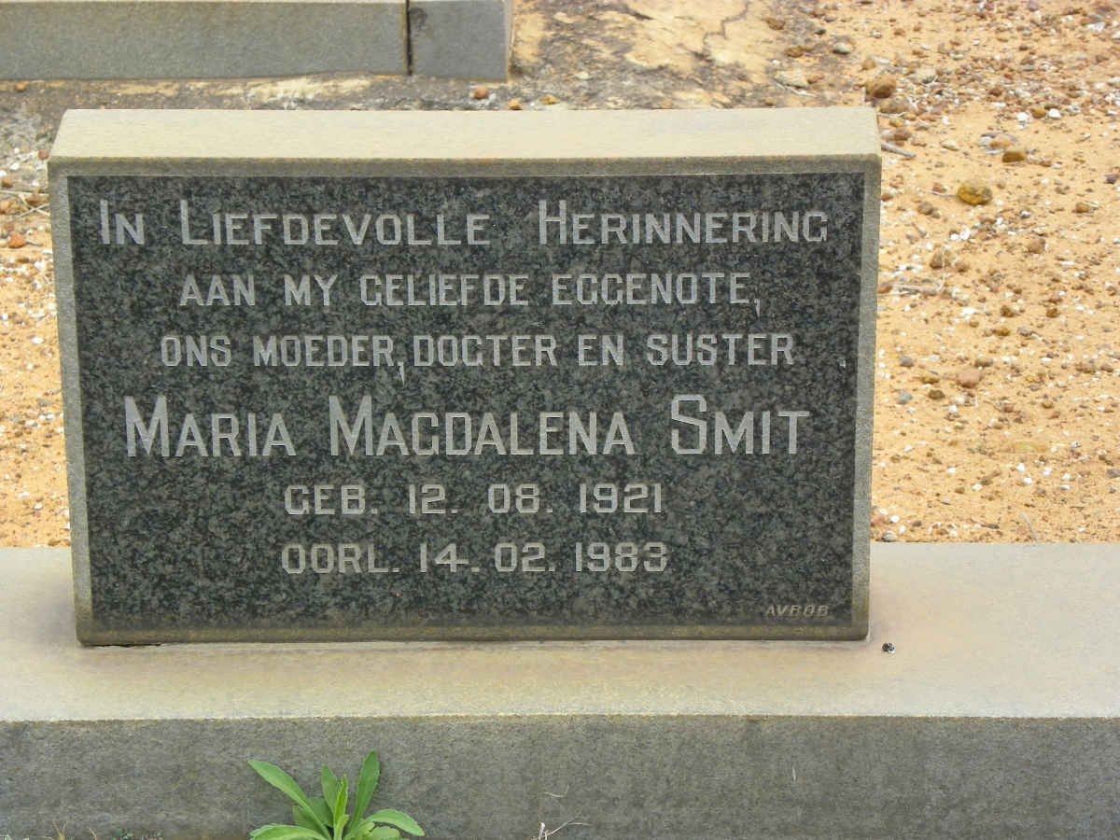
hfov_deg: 15.6
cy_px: 420
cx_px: 560
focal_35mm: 126
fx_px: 4077
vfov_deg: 11.8
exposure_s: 1/200
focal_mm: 22.4
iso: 64
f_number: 4.5
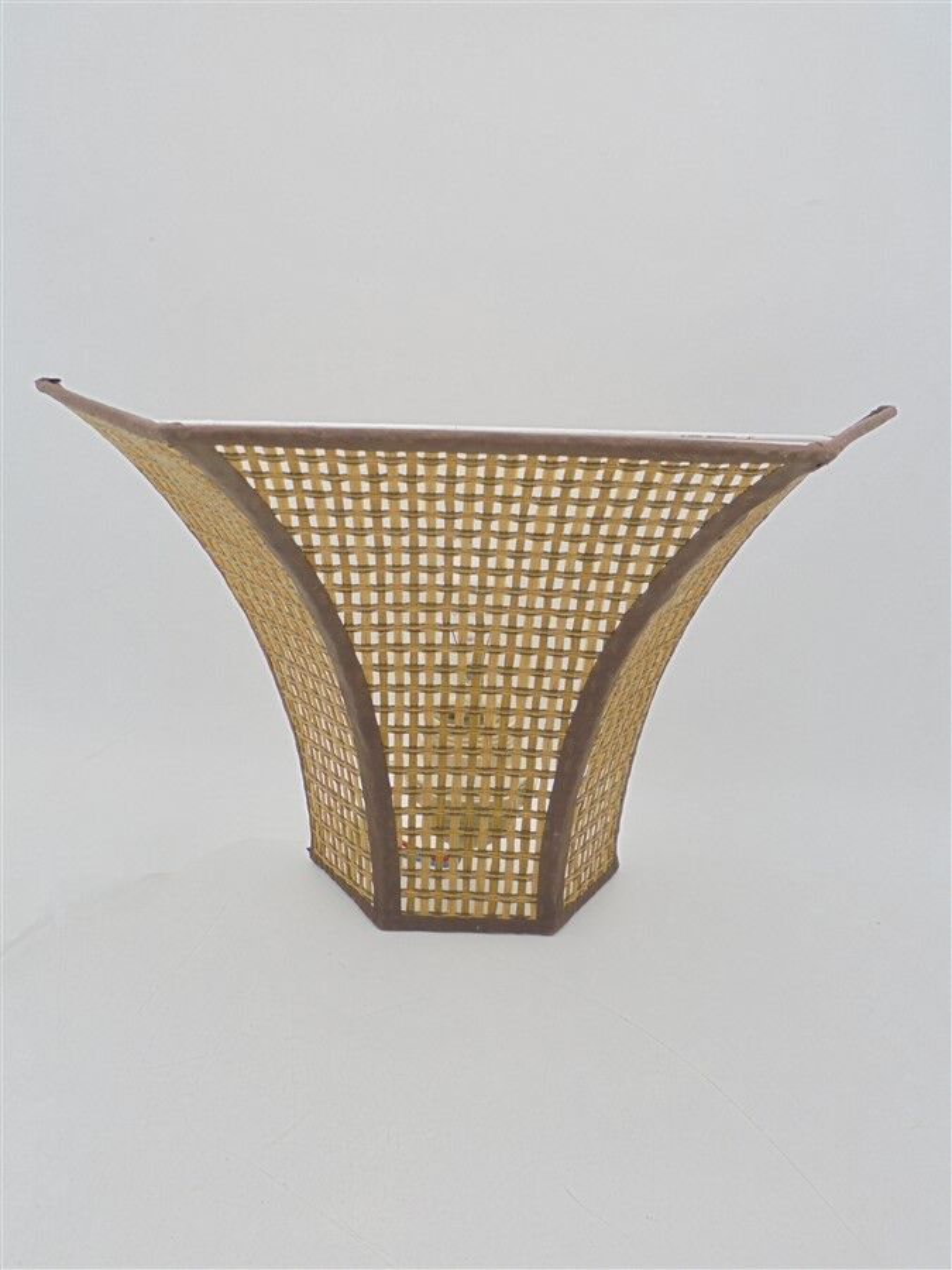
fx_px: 1063
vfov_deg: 61.7
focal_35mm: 29
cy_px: 635
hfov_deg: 48.2
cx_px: 476
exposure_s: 1/40
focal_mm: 5.3
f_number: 3.7
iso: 100
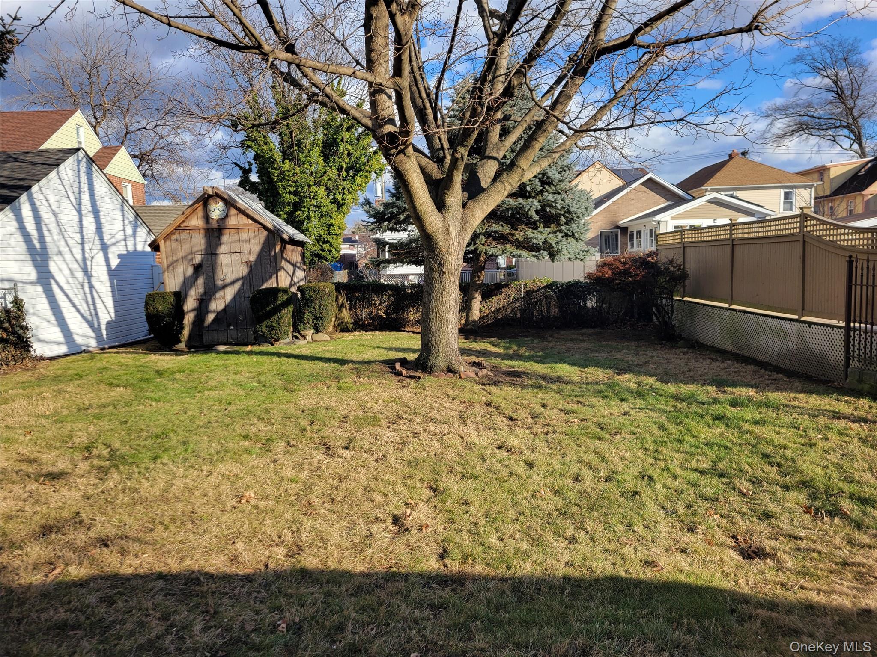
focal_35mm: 26
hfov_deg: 67.3
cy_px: 328
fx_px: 659
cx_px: 438
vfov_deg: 53.1
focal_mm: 5.4
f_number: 1.8
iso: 40
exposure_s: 1/1202
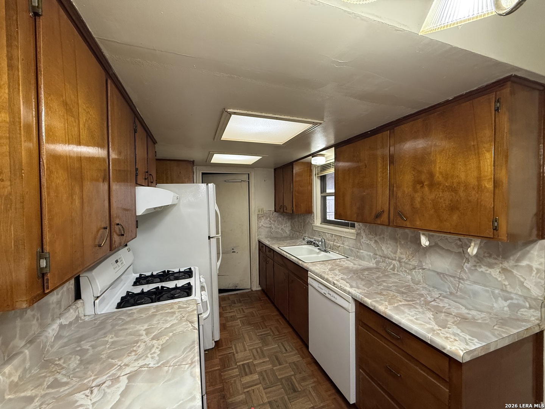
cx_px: 272
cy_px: 204
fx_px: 220
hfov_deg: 102.1
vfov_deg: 85.7
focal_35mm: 14
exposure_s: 1/120
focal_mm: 2.22
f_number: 2.2
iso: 320
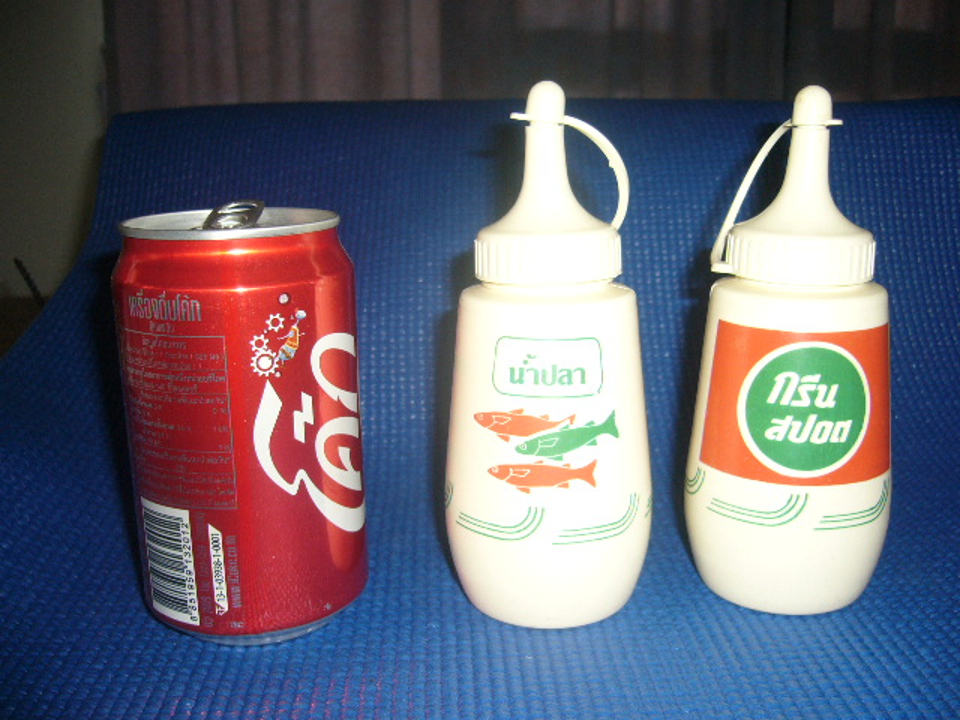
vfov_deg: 40.7
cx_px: 480
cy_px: 360
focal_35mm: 35
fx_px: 971
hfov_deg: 52.6
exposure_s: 1/60
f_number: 2.8
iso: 100
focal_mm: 5.8
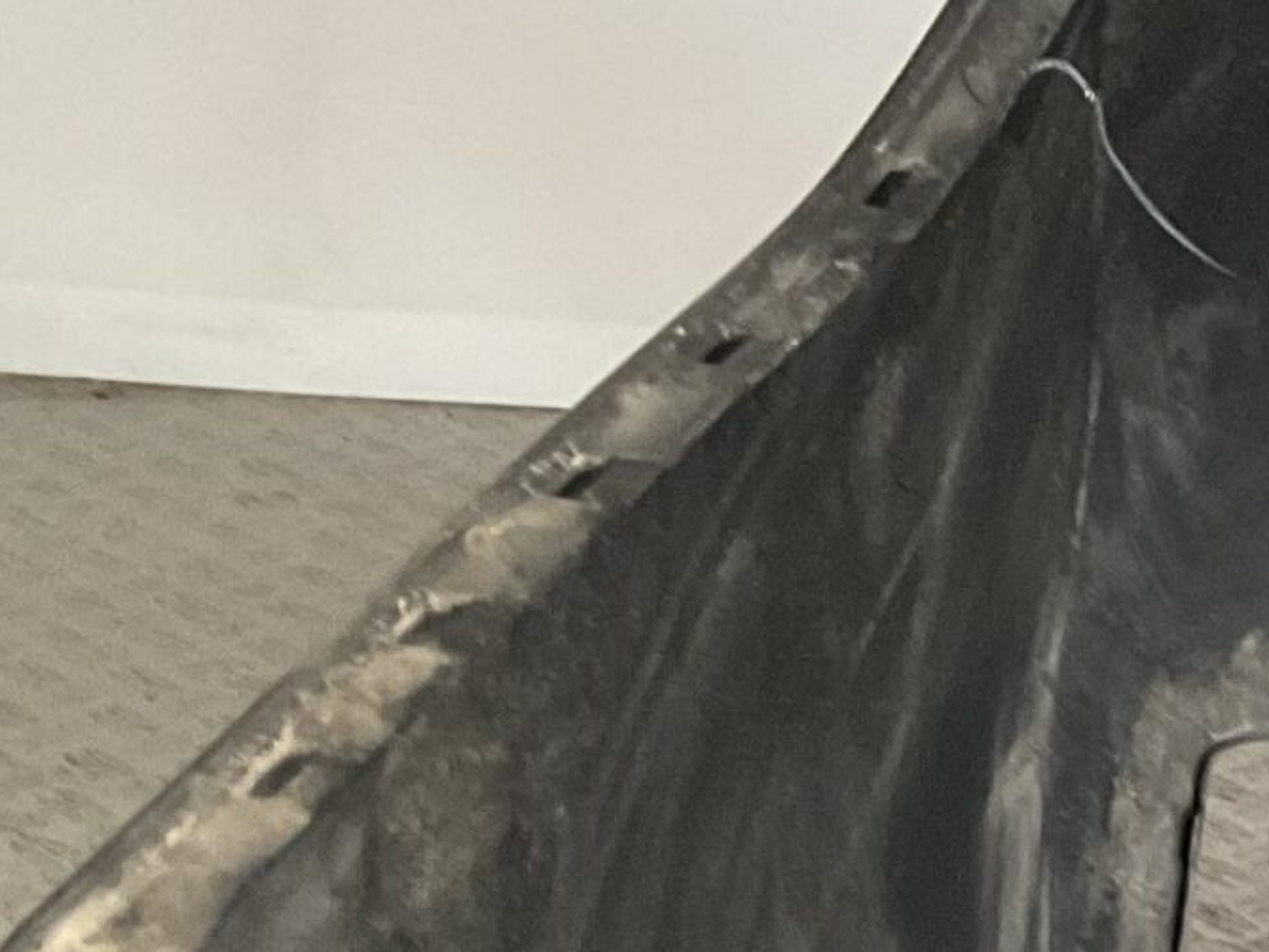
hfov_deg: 15.9
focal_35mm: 111
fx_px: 4070
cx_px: 2026
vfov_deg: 12.7
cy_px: 1392
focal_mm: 3
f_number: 1.8
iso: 250
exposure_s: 1/60
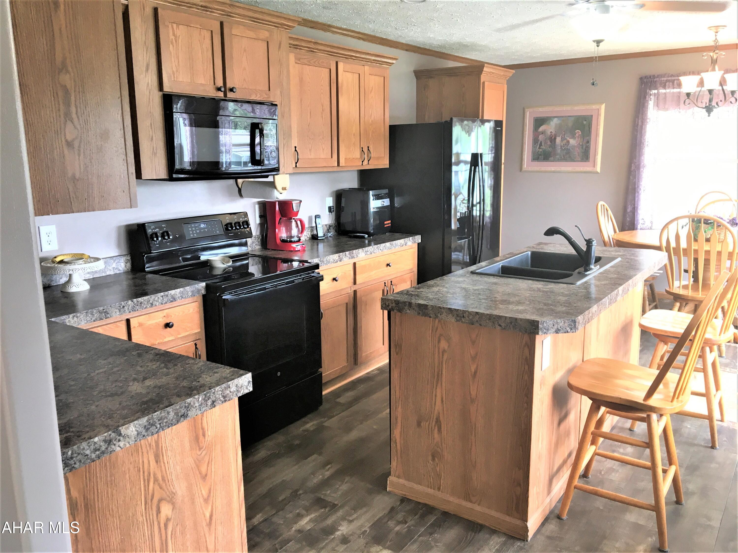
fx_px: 618
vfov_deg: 48.2
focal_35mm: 29
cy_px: 276
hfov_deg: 61.7
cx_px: 369
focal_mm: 4.15
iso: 50
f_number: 2.2
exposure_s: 1/30
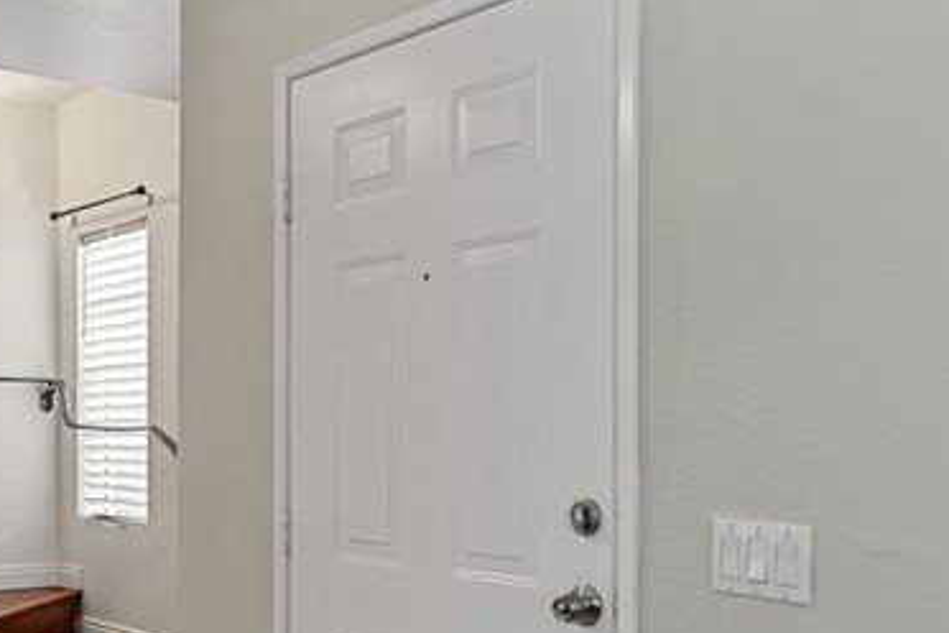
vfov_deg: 30.2
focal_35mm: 44
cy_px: 438
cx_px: 329
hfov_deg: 44.0
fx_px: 1160
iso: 250
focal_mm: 16
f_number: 6.3
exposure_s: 1/4
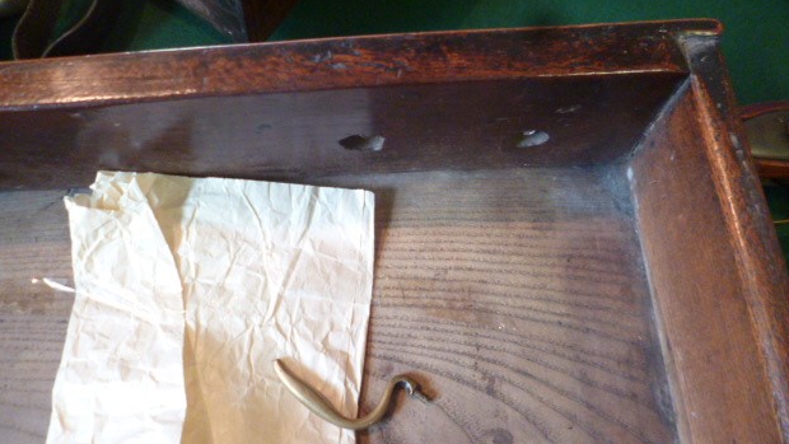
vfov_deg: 42.7
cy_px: 178
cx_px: 386
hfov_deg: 69.8
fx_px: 565
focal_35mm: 27
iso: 400
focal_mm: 4.3
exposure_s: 1/40
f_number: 2.5
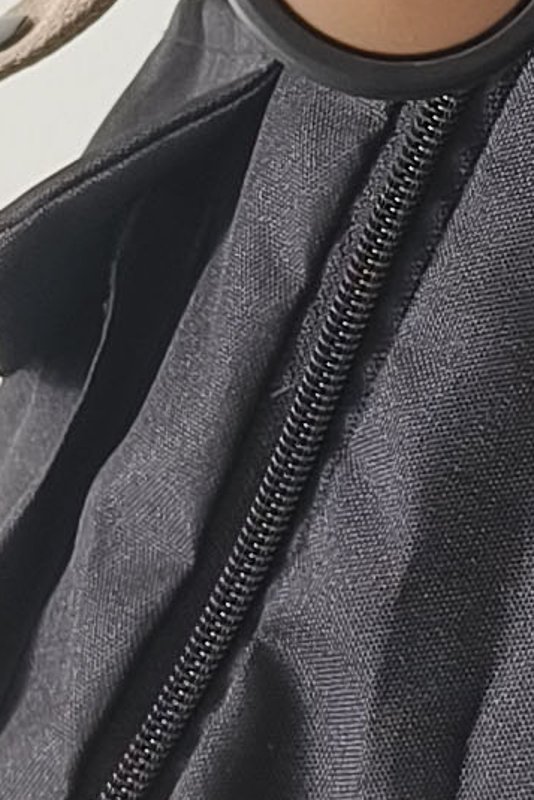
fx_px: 4069
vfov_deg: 11.2
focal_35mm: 183
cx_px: 423
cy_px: 172
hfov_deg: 7.5
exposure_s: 1/100
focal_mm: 5.5
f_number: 1.75
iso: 411
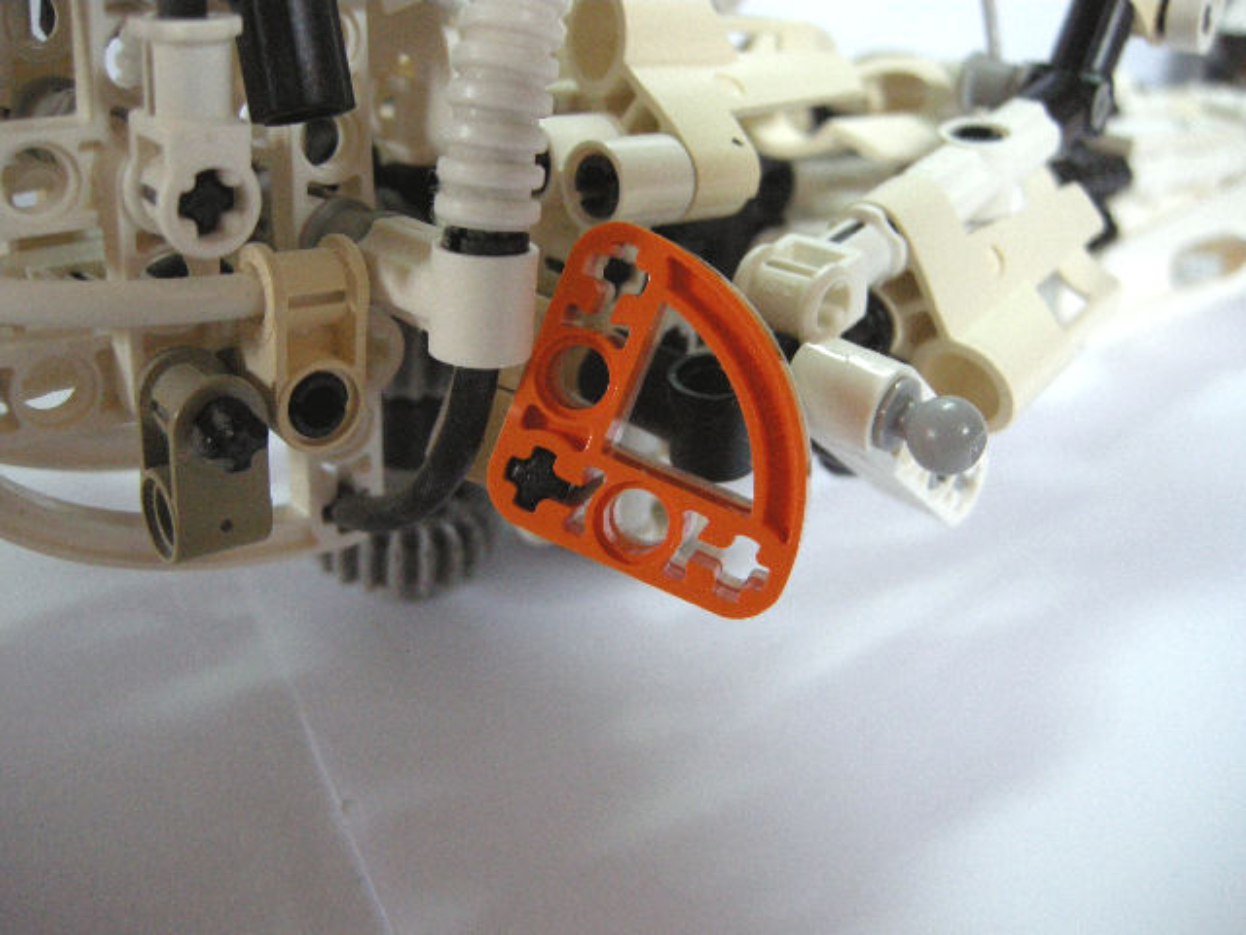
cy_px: 468
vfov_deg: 40.7
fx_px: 1260
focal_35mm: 35
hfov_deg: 52.6
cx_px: 623
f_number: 2.7
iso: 400
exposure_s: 1/35.3
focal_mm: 7.5
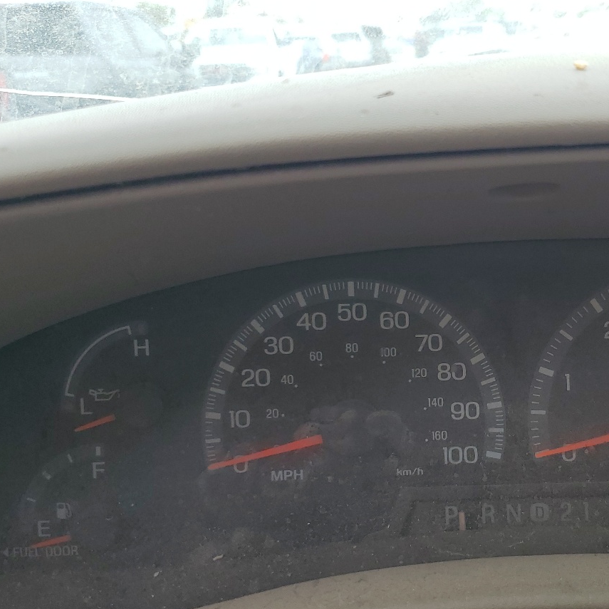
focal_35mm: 43
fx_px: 856
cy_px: 365
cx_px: 470
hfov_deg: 38.0
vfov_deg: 39.0
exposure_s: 1/417
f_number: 1.5
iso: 50
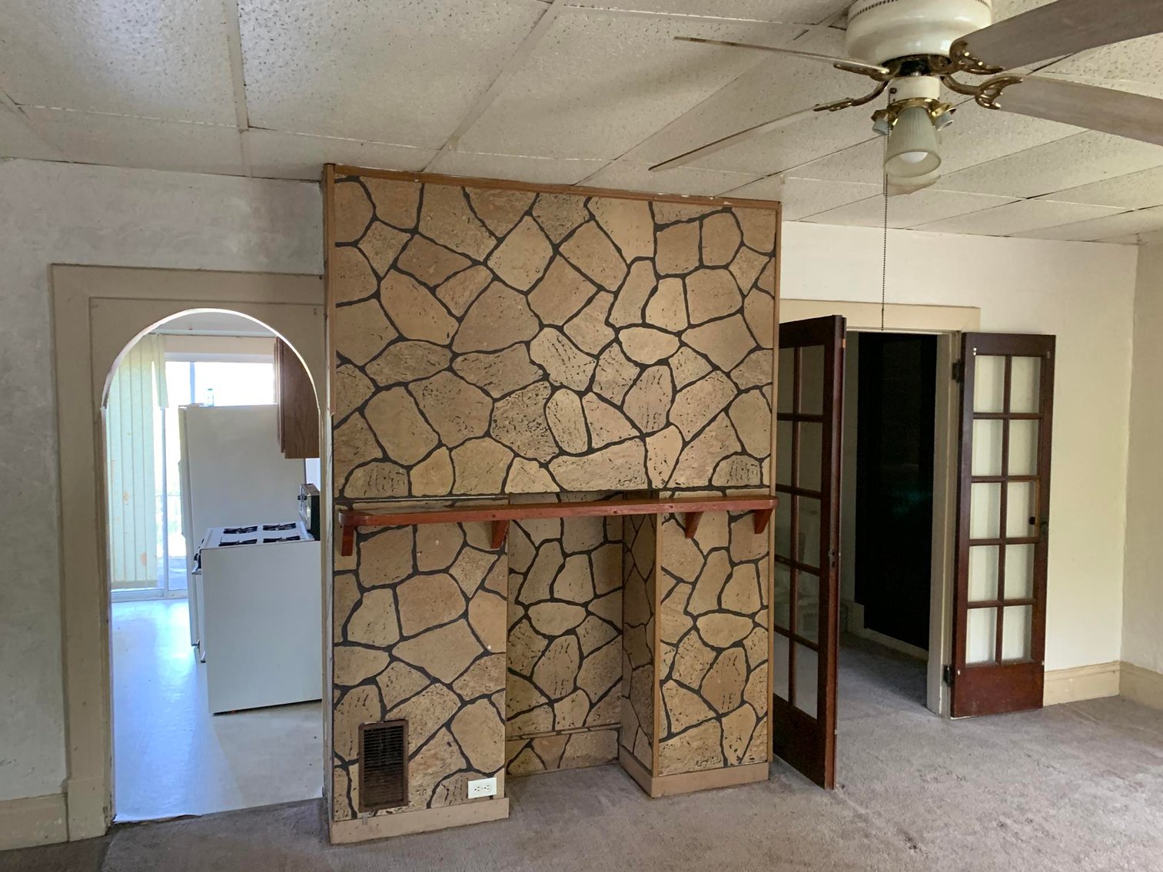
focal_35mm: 26
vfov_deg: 53.1
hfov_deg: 67.3
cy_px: 436
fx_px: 874
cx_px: 582
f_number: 1.8
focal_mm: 4.25
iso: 400
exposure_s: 1/60
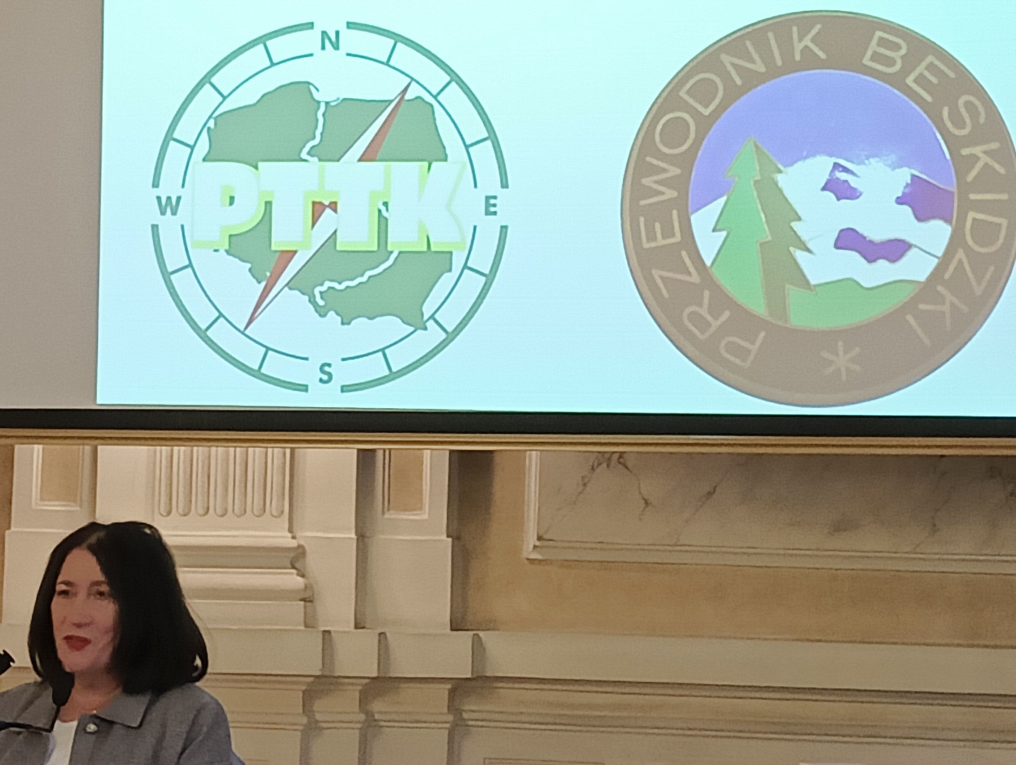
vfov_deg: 12.8
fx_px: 3410
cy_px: 346
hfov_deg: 16.9
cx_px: 420
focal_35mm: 116
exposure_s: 1/100
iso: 640
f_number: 1.8
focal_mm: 4.05
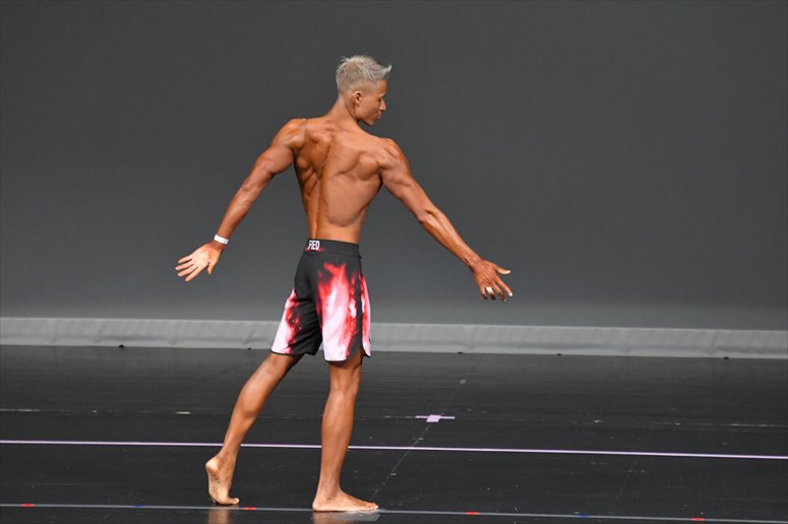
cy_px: 262
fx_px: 6892
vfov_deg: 4.4
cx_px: 394
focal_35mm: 315
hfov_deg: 6.5
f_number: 5.6
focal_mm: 210
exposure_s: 1/400
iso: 4000
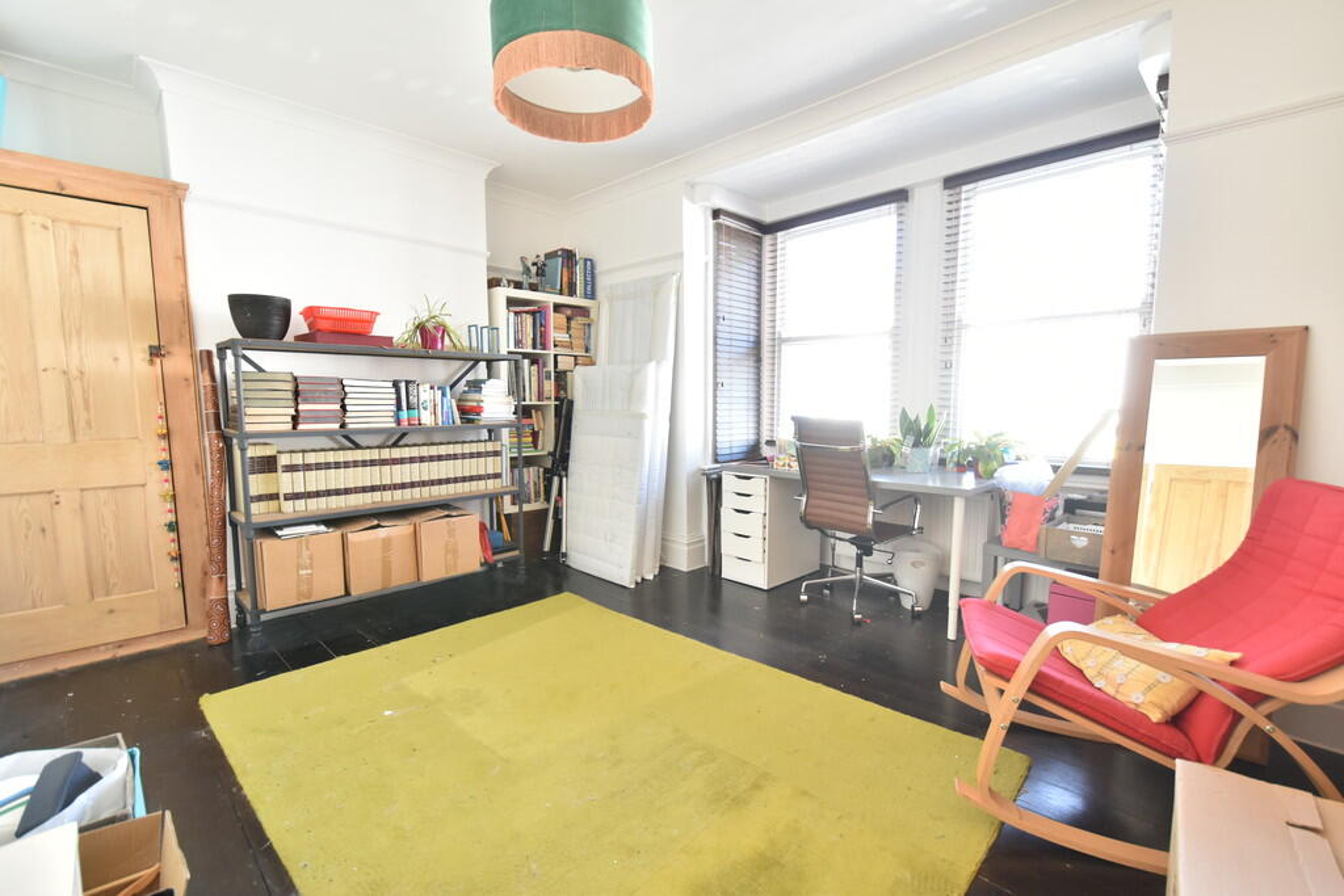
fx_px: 560
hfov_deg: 100.4
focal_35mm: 15
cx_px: 672
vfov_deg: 77.3
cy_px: 448
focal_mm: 10
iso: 500
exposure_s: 1/50
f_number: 3.5
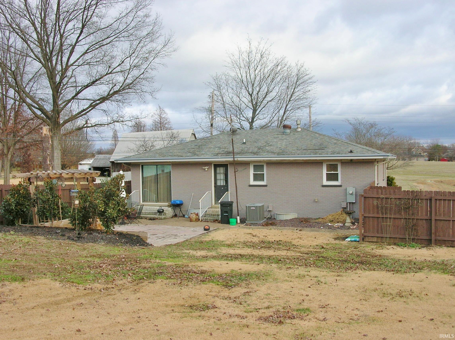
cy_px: 170
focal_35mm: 36
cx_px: 228
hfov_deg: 51.4
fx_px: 473
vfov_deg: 39.6
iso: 50
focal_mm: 6
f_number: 3.7
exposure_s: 1/251
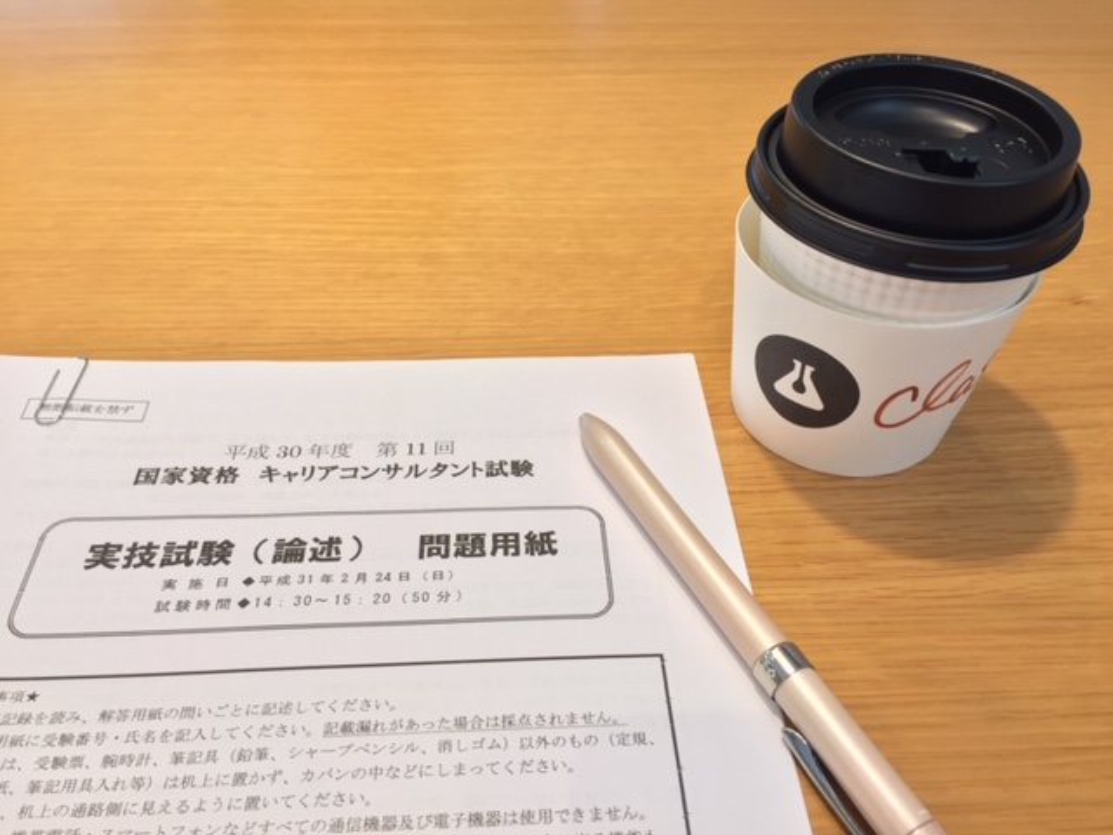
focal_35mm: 29
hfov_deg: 61.7
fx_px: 932
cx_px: 556
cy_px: 418
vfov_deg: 48.2
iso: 40
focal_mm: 4.15
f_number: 2.2
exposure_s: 1/30
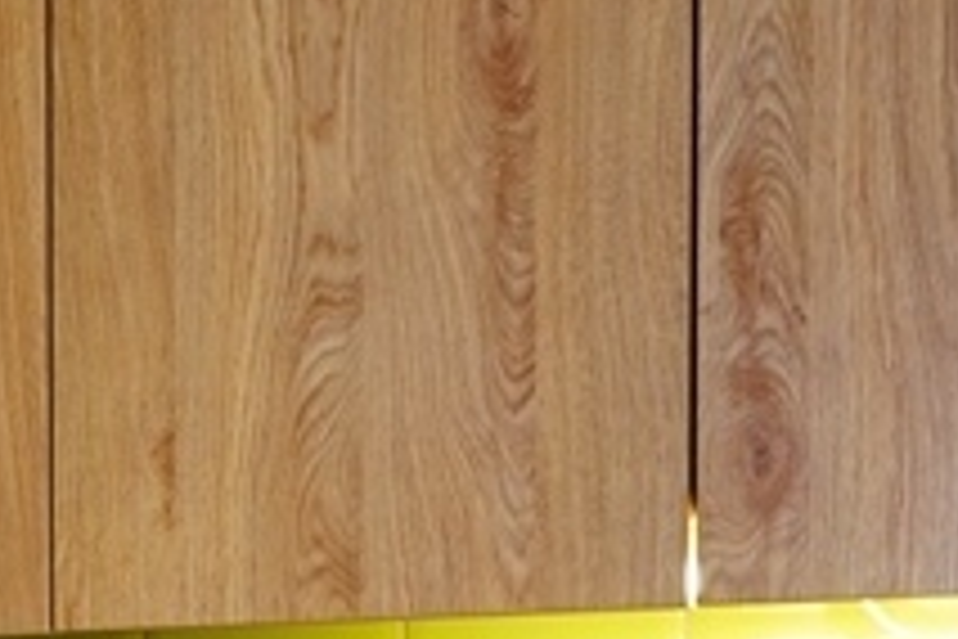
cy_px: 1010
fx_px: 2794
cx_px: 117
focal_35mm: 105
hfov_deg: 19.2
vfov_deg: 12.3
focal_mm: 28
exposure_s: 1/60
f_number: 3.5
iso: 1250
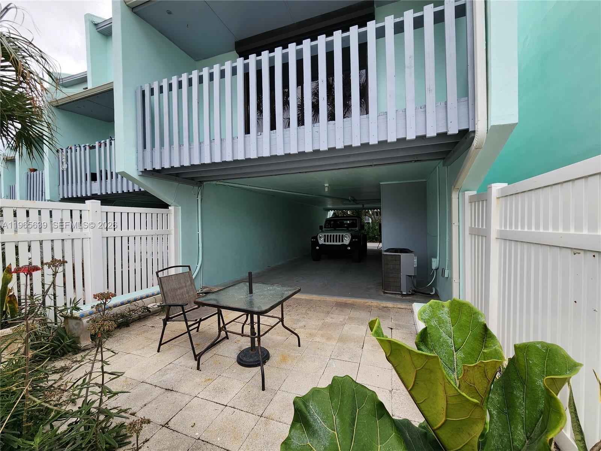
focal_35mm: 13
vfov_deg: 89.9
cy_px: 226
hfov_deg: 106.2
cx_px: 300
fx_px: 226
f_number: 2.2
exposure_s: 1/515
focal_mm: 2.2
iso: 50
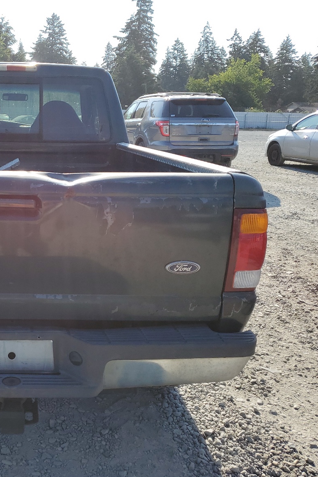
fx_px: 490
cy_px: 238
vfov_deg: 51.9
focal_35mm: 37
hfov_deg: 33.8
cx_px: 24
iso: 50
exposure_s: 1/2000
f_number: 1.5
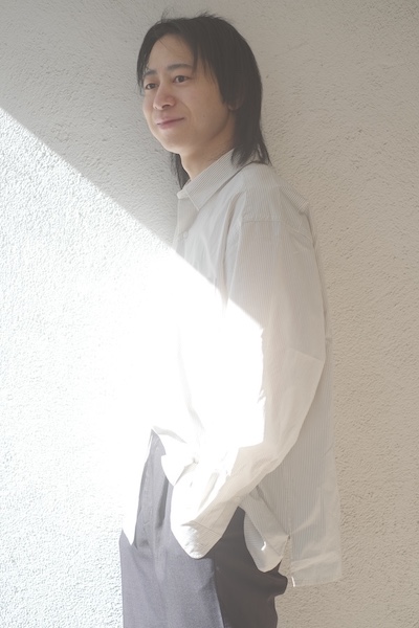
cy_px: 314
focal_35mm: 53
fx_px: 925
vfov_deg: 37.5
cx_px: 210
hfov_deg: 25.5
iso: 320
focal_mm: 35
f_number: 3.2
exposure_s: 1/450
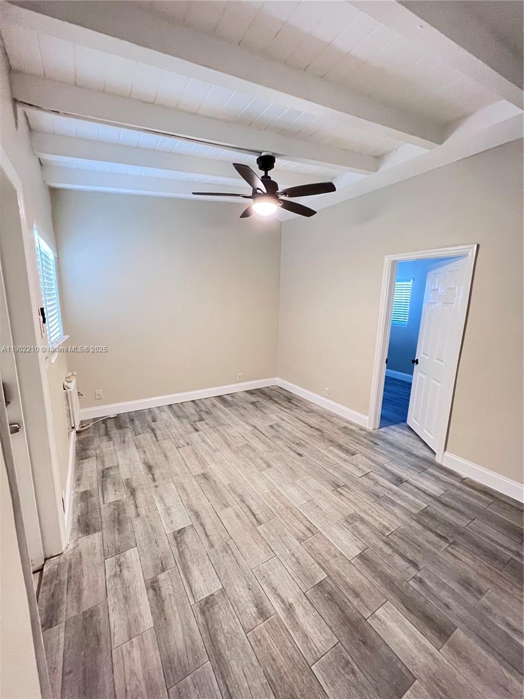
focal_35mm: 13
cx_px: 262
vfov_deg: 106.2
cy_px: 350
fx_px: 262
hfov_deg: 89.9
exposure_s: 1/40
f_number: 1.8
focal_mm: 1.57
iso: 800
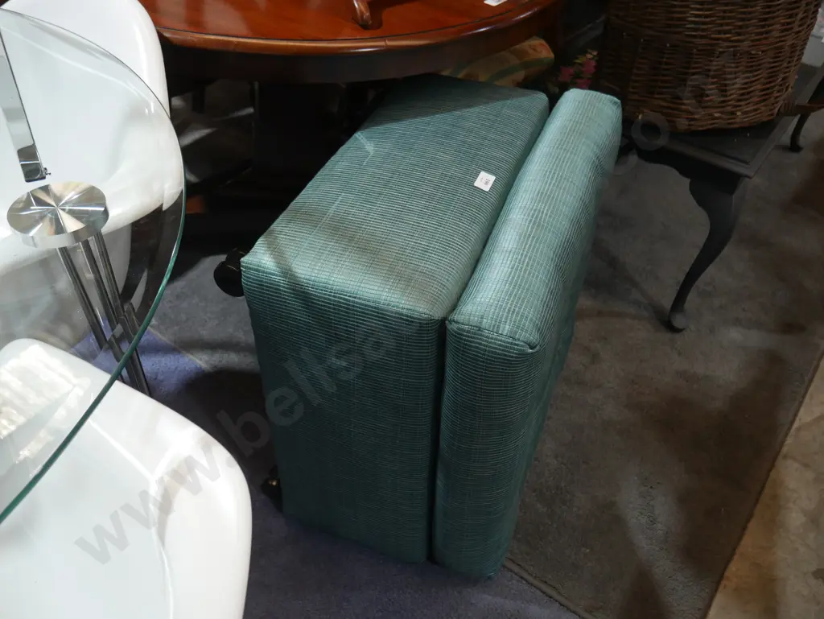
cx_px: 412
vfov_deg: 46.8
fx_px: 714
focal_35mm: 30
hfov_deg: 59.9
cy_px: 310
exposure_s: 1/60
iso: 500
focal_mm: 15
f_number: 3.6
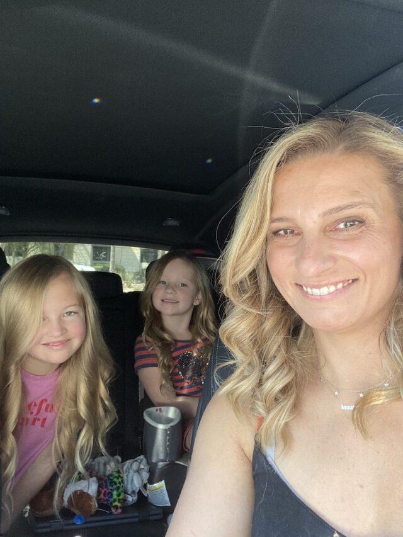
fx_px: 466
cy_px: 268
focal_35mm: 30
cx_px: 202
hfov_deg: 46.8
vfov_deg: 60.0
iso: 100
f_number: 2.2
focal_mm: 2.71
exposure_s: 1/78
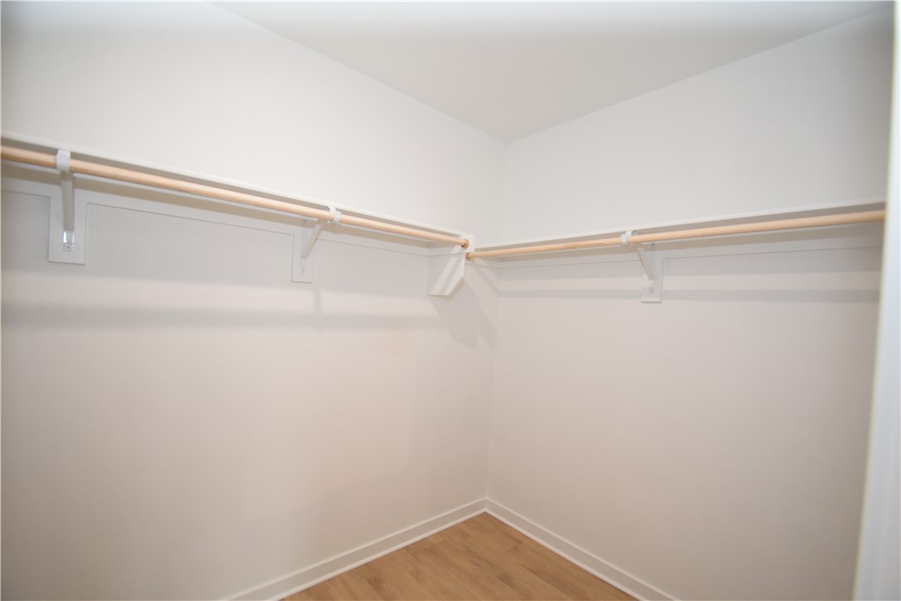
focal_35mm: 15
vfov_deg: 77.3
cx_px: 450
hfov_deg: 100.4
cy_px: 300
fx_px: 375
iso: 800
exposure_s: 1/60
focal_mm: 10
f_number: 4
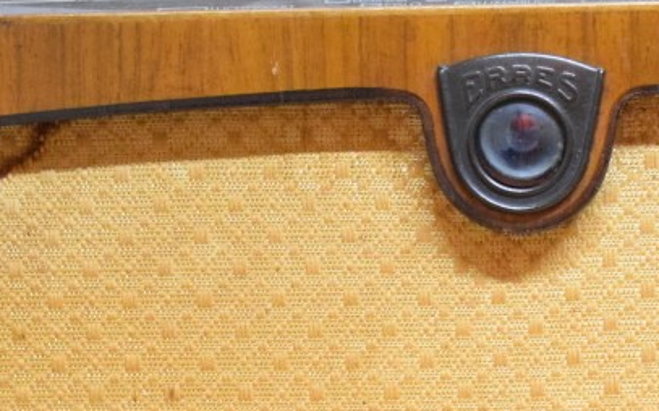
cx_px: 526
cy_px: 560
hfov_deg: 12.3
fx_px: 3034
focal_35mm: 169
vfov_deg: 7.7
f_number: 4.2
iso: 3200
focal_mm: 30
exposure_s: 1/100
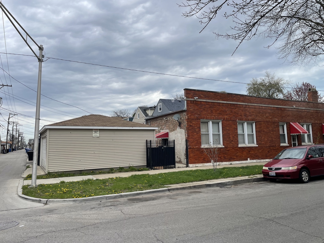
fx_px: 243
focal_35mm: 26
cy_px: 122
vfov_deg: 53.1
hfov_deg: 67.3
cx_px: 162
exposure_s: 1/1949
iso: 32
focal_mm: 4.2
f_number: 1.6
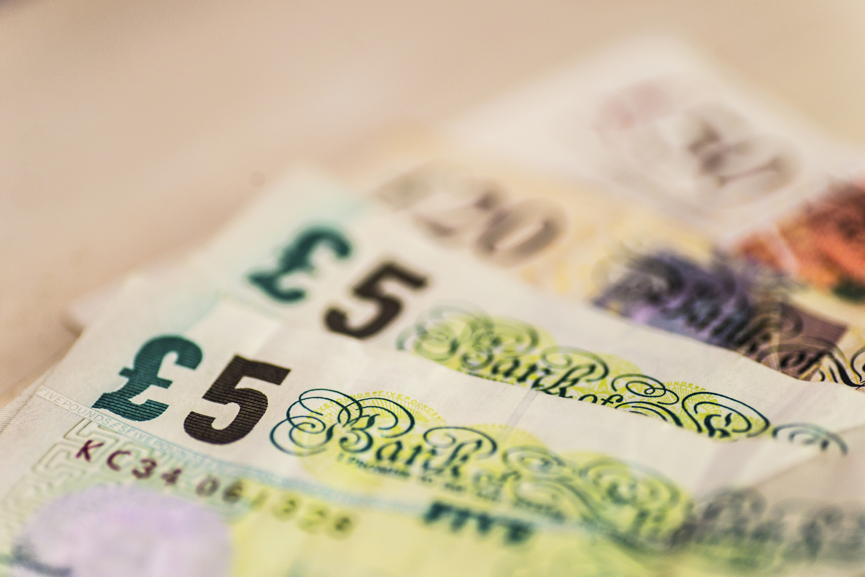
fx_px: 2163
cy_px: 288
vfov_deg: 15.2
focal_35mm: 90
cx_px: 432
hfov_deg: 22.6
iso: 500
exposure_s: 1/200
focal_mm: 90
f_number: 4
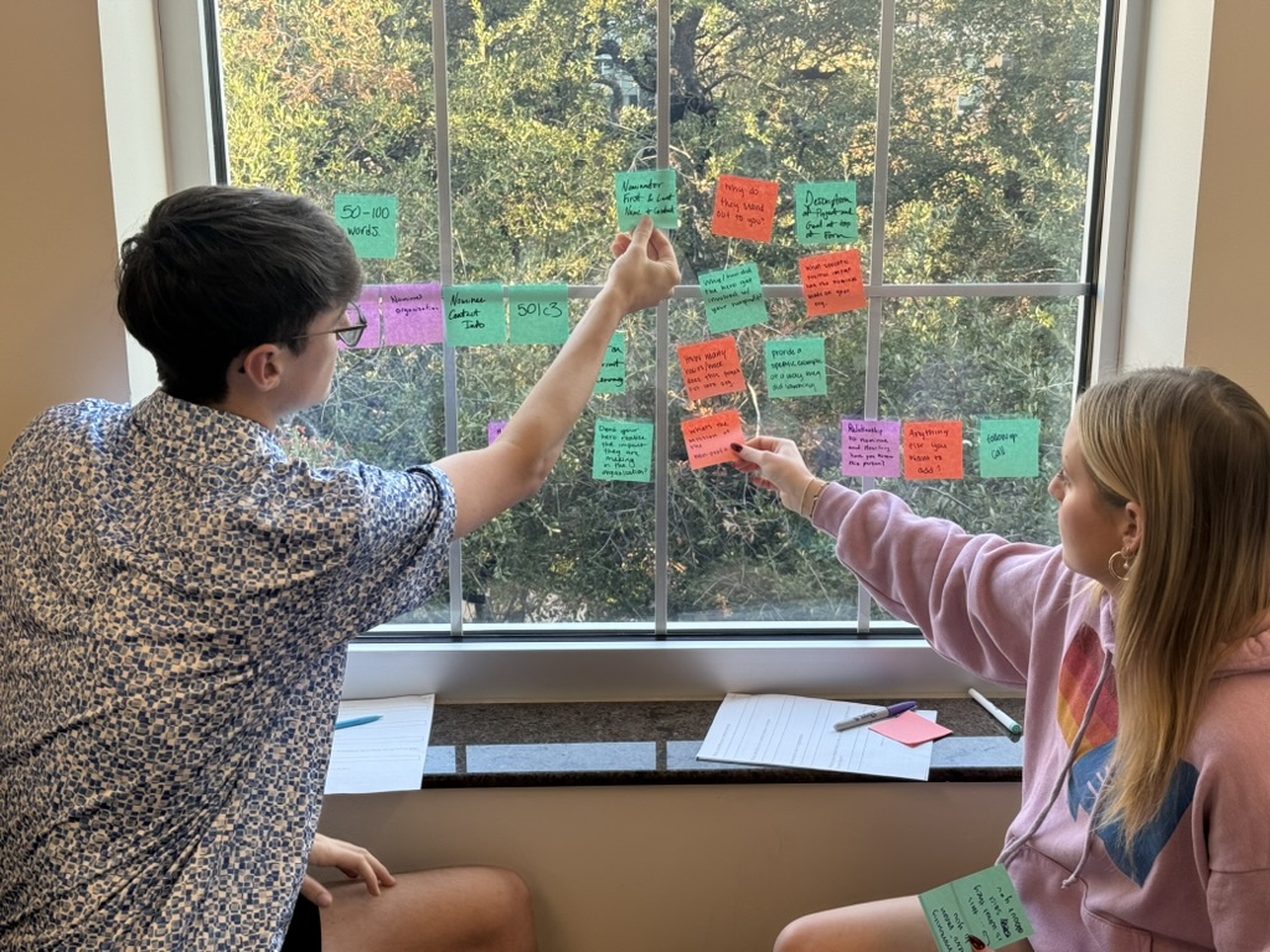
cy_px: 476
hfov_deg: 39.7
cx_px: 635
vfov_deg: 30.3
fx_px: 1761
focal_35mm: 48
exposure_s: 1/120
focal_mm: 6.76
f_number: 1.78
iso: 50
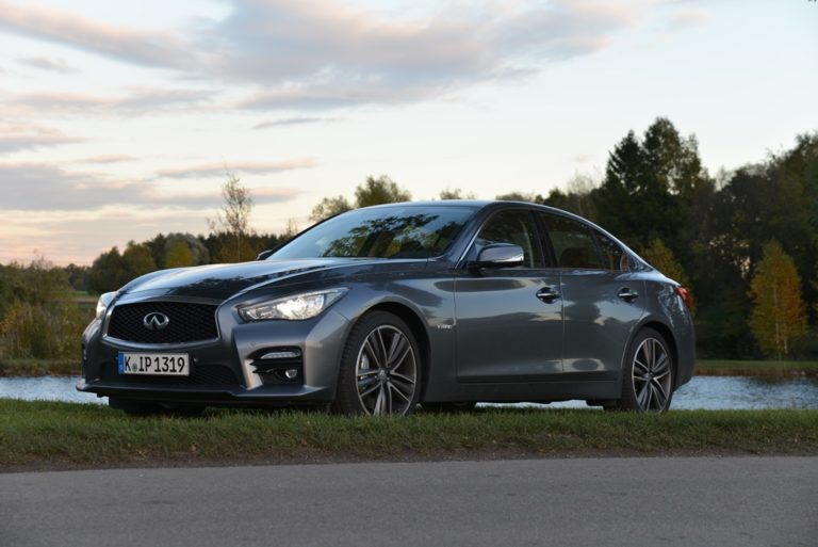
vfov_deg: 22.7
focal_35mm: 60
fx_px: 1364
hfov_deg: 33.4
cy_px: 274
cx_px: 409
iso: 100
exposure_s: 1/60
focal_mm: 60
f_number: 2.8
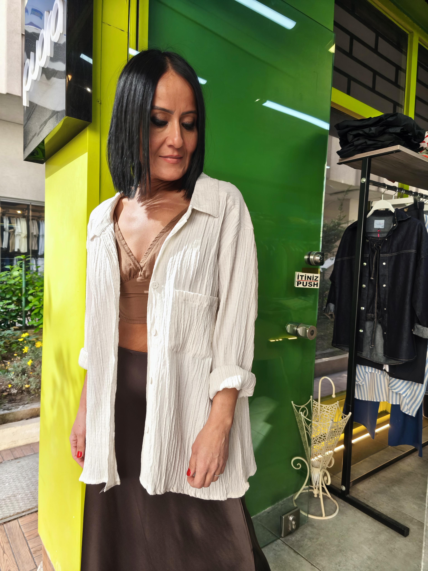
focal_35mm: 23
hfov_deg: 58.9
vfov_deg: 73.9
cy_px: 286
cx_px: 214
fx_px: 379
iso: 125
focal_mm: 5.35
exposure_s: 1/100
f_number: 1.7
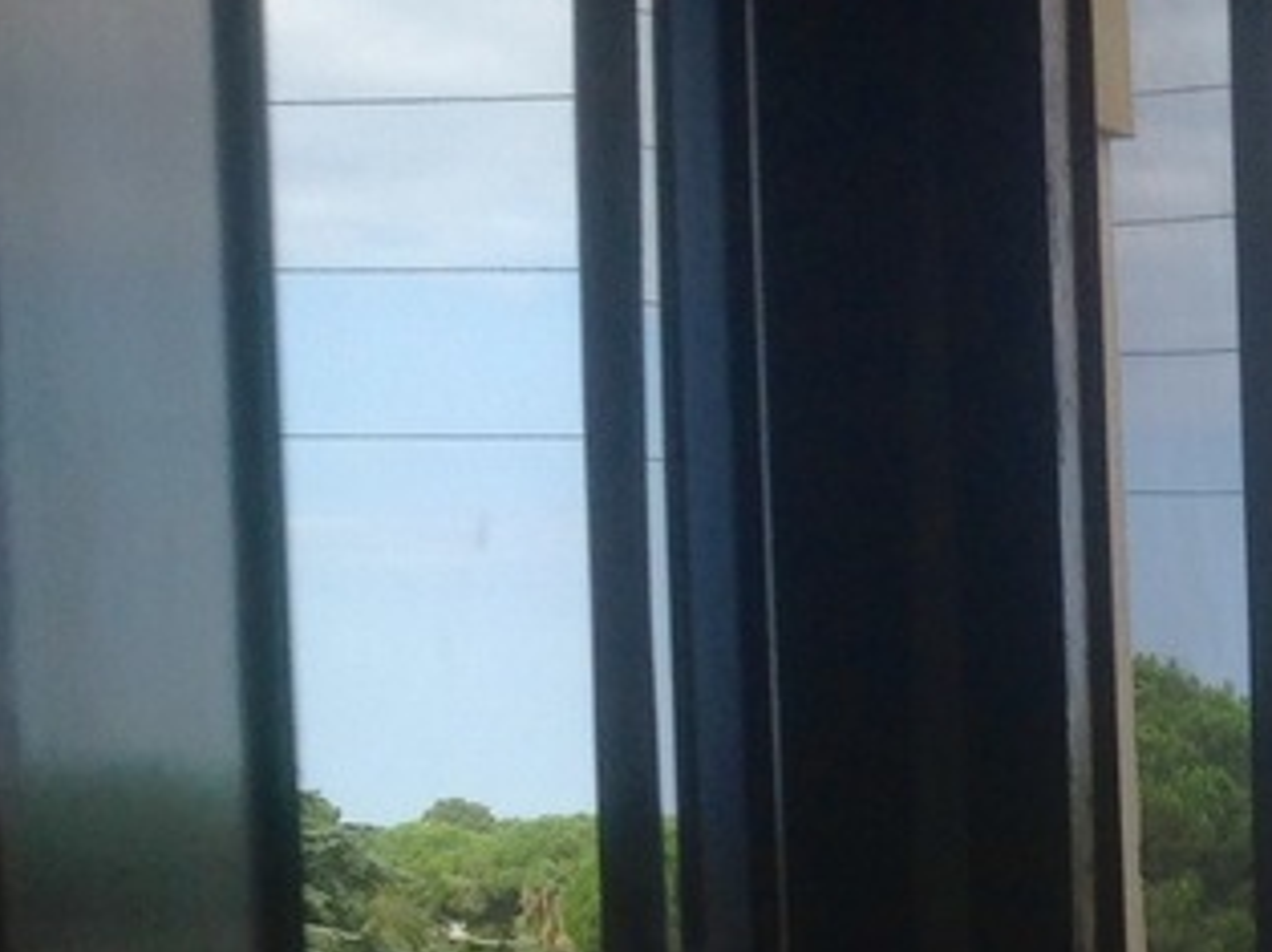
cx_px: 1876
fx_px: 4186
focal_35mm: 114
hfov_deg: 15.9
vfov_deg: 12.4
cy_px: 1375
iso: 50
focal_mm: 4.28
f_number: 2.4
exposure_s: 1/796
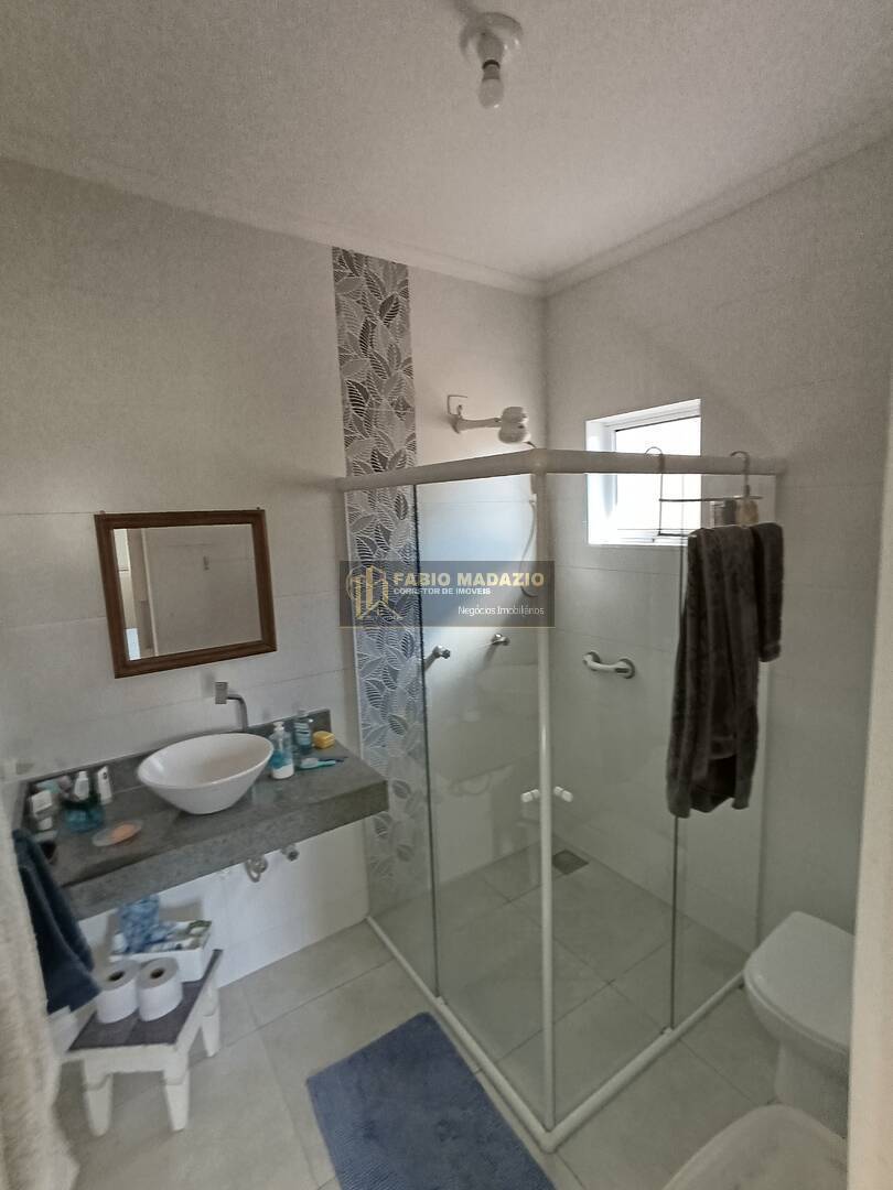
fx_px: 550
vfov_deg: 94.5
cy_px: 595
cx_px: 446
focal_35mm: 16
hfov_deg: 78.1
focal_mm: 1.65
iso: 160
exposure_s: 1/60
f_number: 2.2
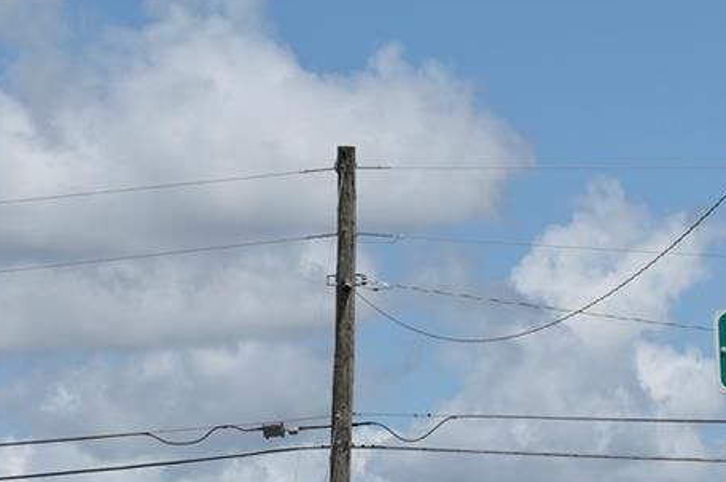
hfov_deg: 8.7
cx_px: 694
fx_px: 4754
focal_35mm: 236
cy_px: 406
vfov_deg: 5.8
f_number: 8
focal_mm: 70
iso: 100
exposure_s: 1/500
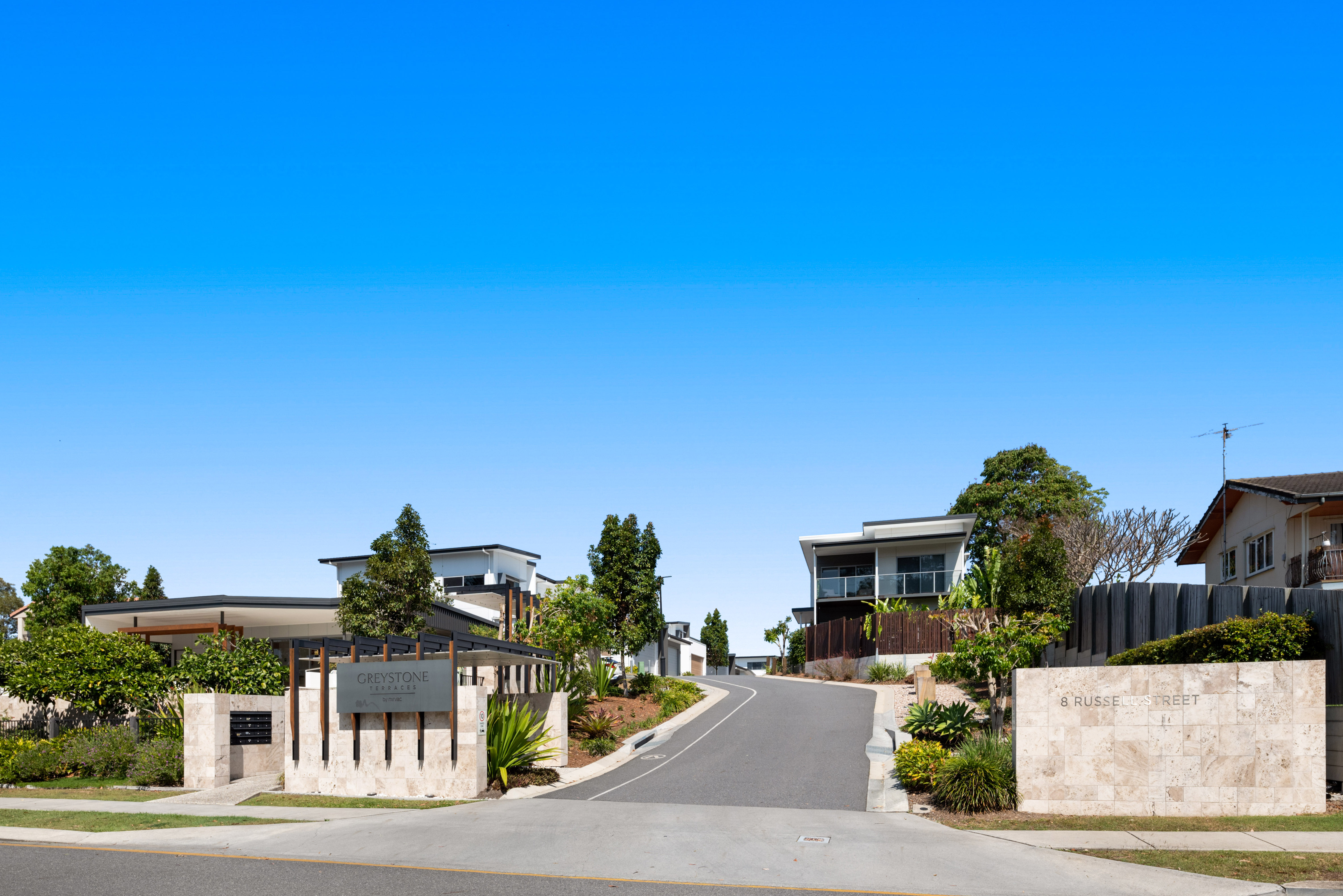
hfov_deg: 88.4
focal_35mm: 18
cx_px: 672
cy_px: 448
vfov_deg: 66.0
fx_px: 690
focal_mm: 18.5
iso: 320
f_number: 8
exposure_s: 1/1000
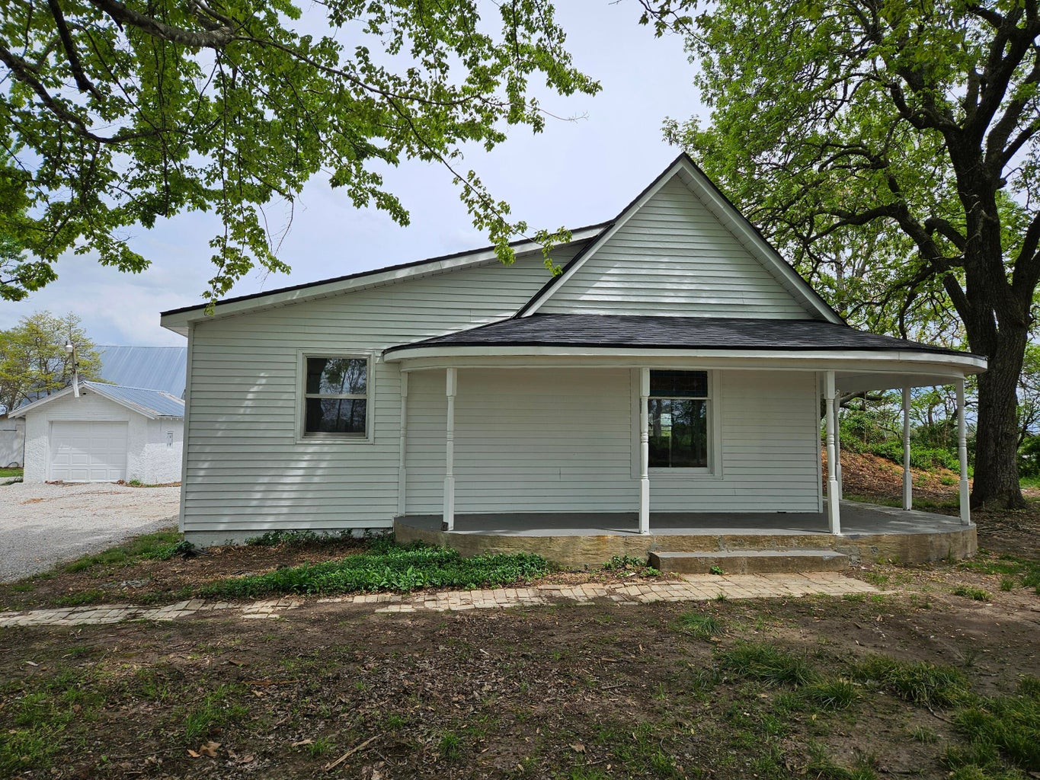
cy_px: 390
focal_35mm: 23
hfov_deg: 73.9
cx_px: 520
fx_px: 691
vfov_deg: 58.9
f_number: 1.8
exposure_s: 1/2000
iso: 25
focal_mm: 5.4
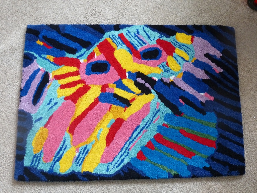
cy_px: 96
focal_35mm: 38
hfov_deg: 49.0
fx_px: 282
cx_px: 128
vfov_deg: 37.7
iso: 400
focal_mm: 6.8
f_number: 3.8
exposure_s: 1/8
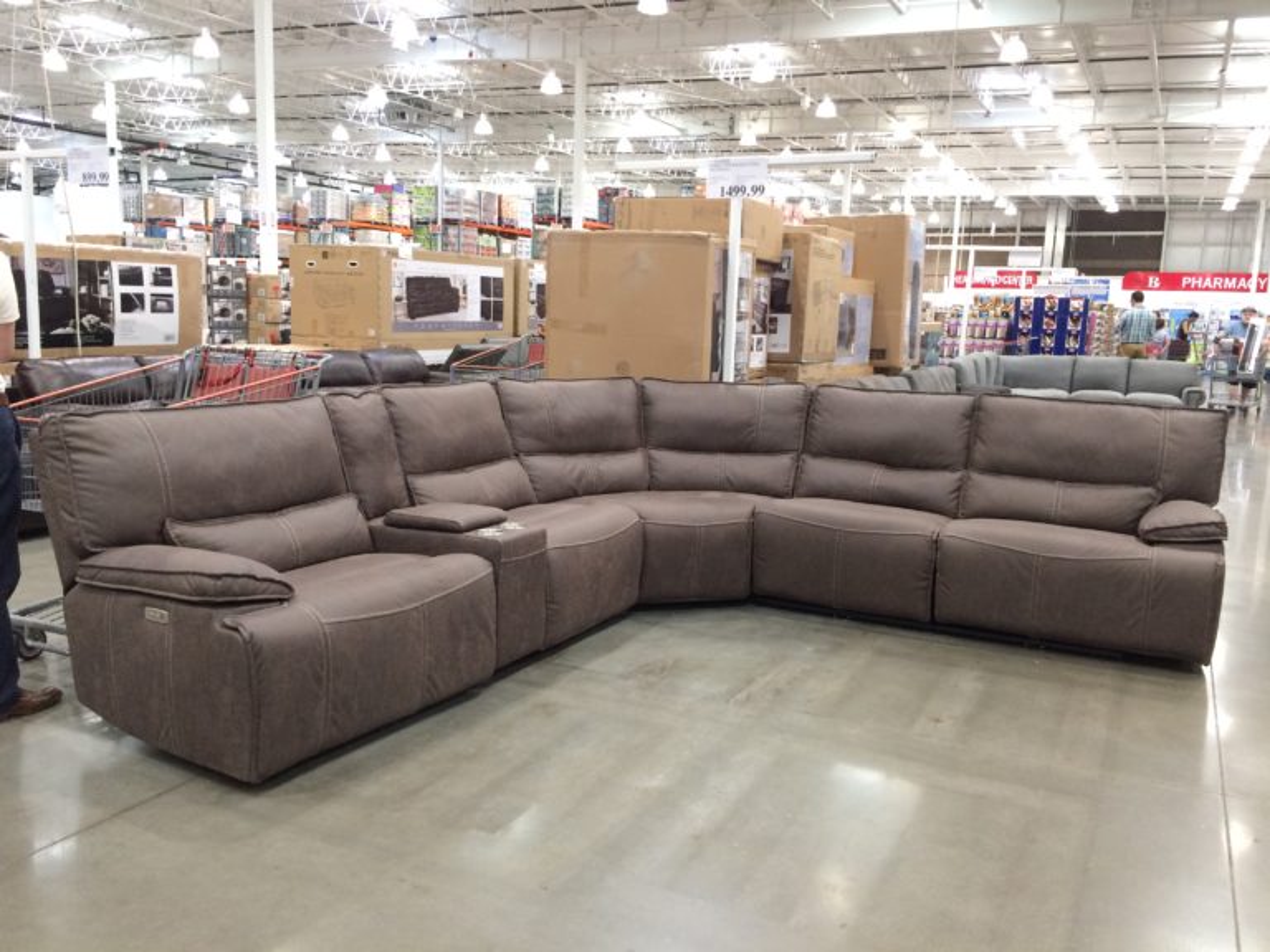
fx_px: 1064
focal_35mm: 29
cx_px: 635
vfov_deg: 48.2
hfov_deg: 61.7
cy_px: 476
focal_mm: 4.15
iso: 64
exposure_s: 1/30
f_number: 2.2
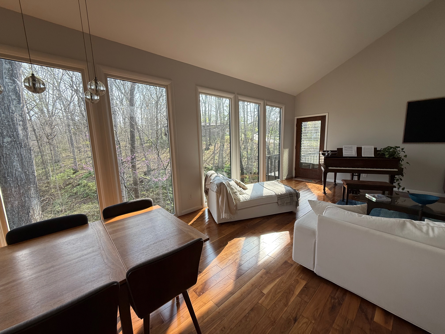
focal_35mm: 14
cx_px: 222
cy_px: 167
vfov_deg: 85.7
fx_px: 180
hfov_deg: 102.1
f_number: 2.2
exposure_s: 1/286
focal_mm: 2.22
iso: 64
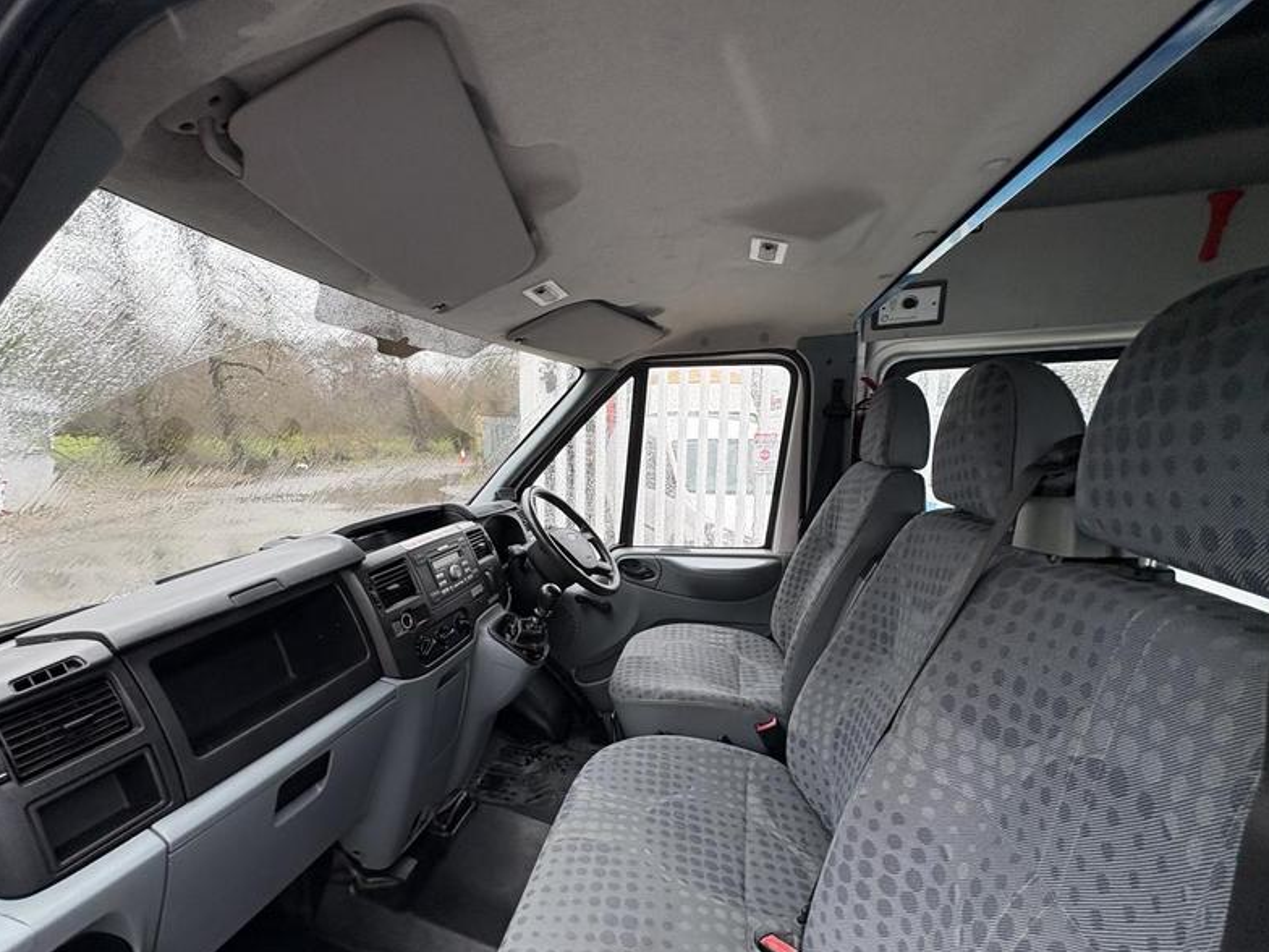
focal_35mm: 16
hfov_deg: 94.1
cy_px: 516
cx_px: 562
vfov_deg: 77.9
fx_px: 587
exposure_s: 1/99
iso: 80
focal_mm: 2.22
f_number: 2.2
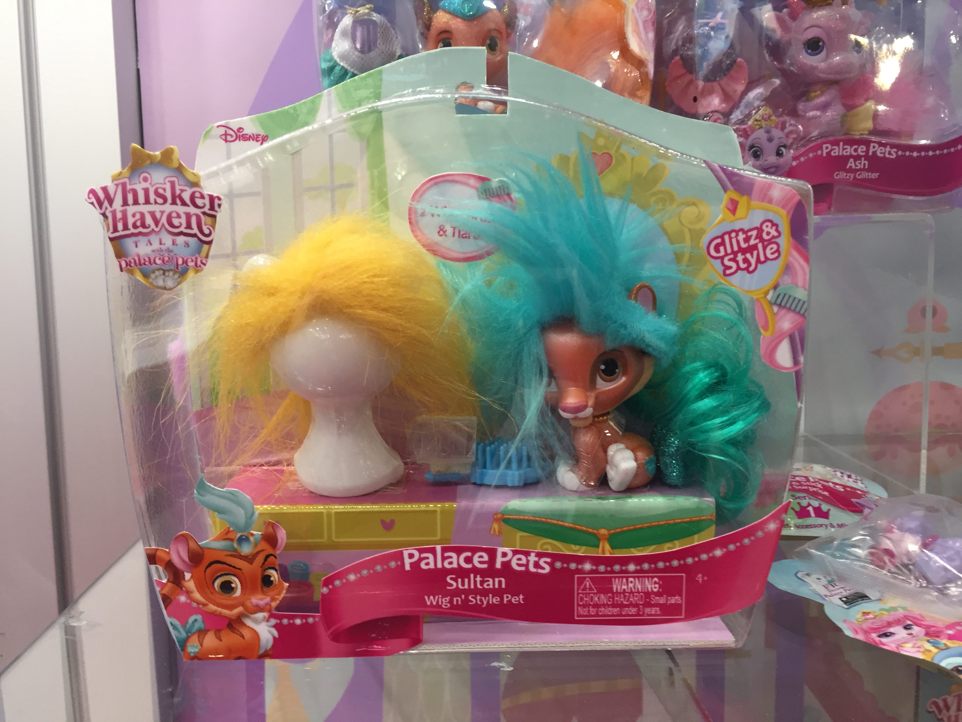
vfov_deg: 48.2
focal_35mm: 29
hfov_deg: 61.7
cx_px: 481
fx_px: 806
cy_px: 361
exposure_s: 1/30
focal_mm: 4.15
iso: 80
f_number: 2.2
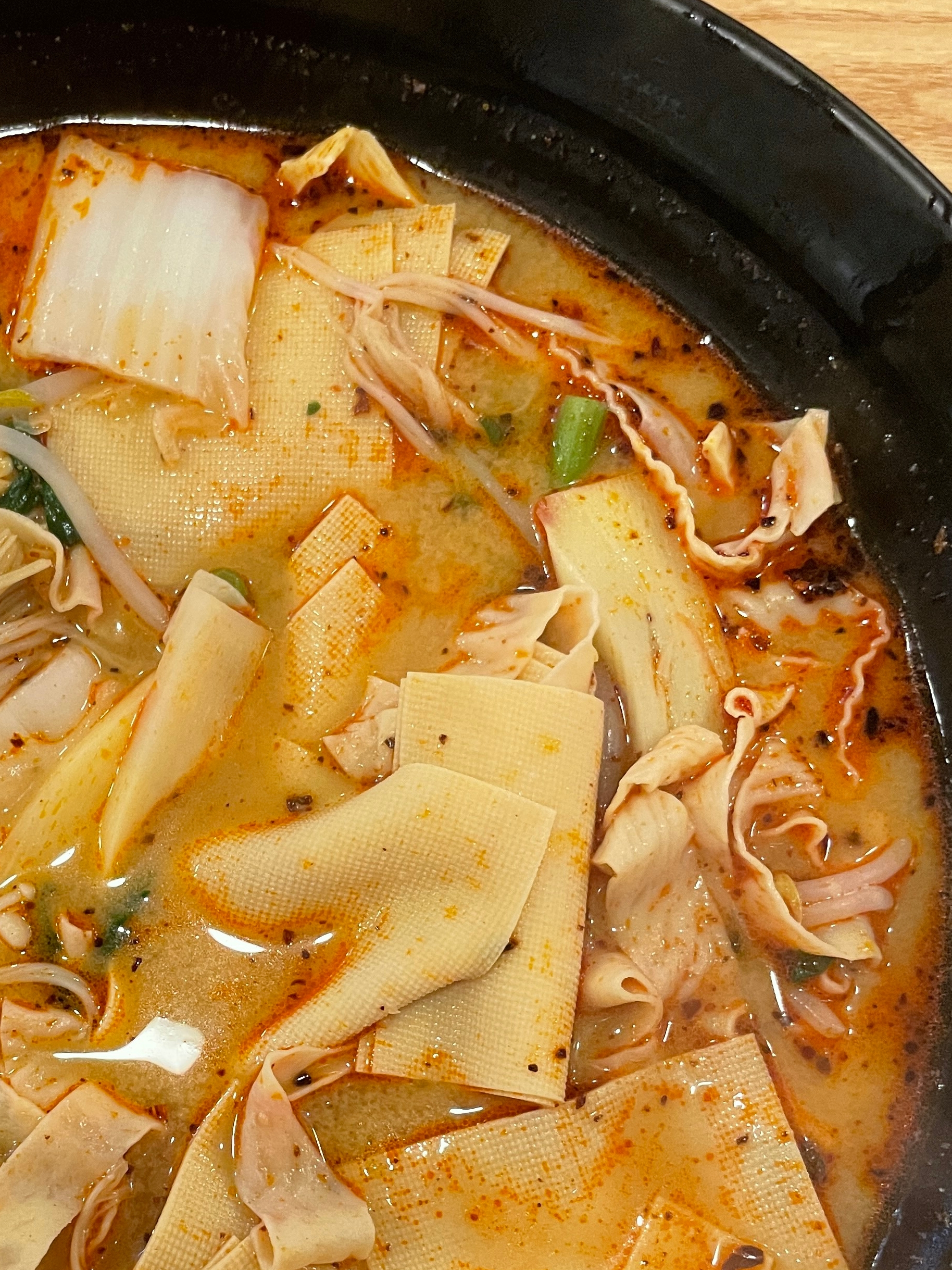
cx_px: 182
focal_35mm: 43
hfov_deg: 32.6
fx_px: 1577
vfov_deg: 42.7
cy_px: 927
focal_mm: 4.2
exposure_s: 1/60
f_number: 1.6
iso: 400
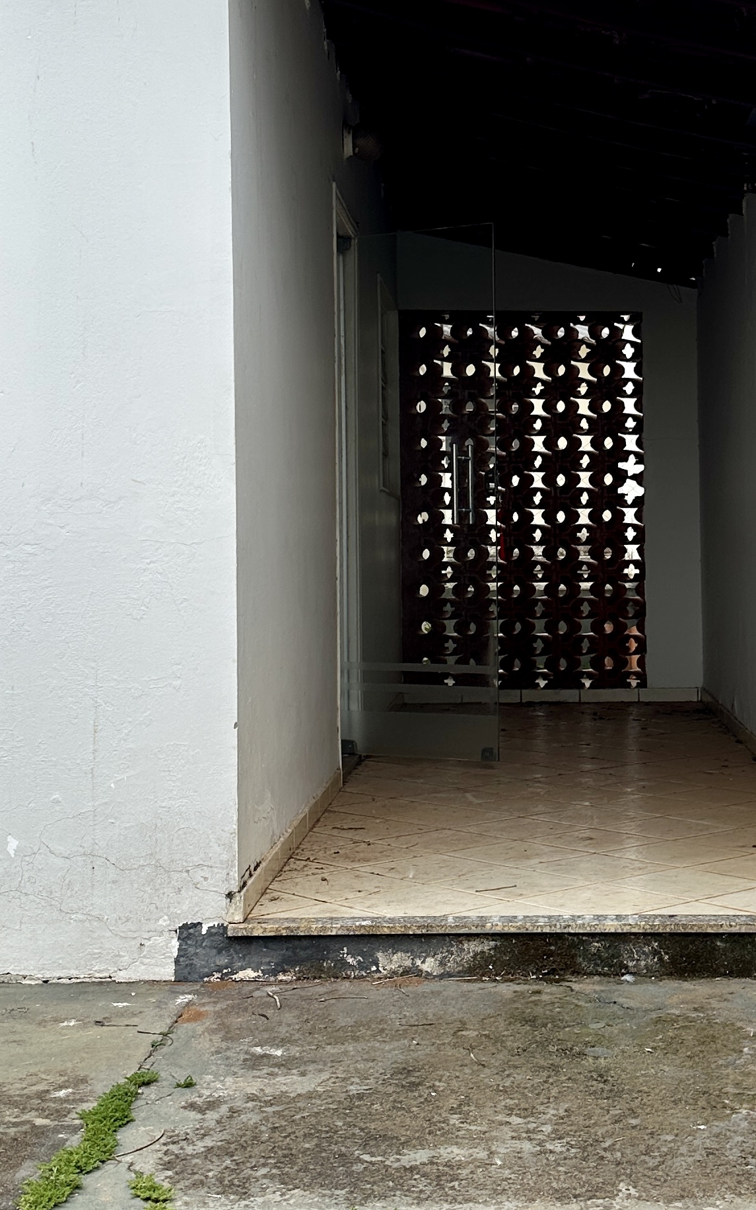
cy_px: 542
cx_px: 528
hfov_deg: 23.0
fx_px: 1846
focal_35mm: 56
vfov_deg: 36.2
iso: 80
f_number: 1.78
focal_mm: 6.86
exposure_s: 1/1880
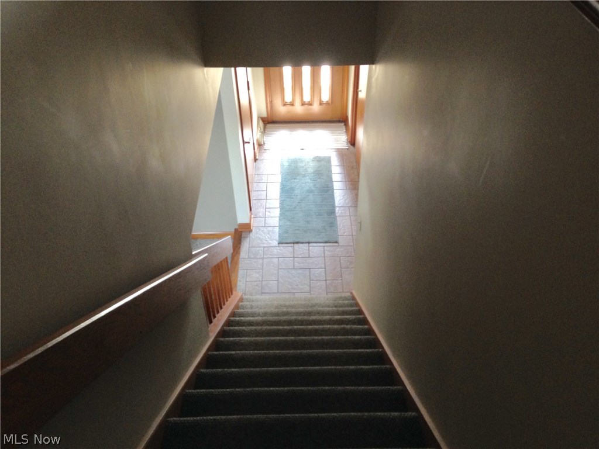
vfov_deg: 42.9
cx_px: 300
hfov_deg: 55.4
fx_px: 571
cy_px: 224
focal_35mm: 33
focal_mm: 4.12
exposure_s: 1/20
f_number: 2.4
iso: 160
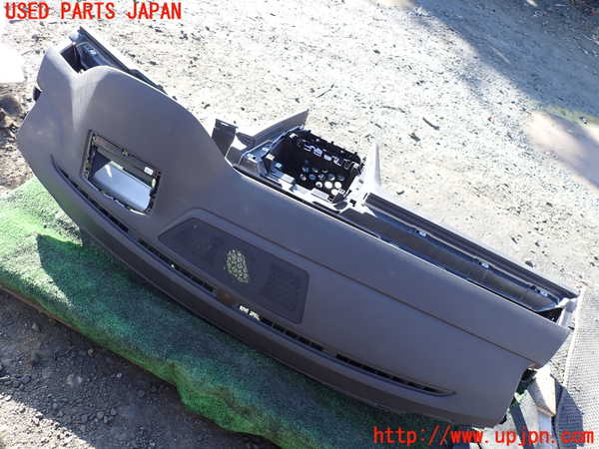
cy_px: 224
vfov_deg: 54.9
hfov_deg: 69.4
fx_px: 433
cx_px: 300
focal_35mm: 25
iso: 100
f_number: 2.8
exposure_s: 1/100
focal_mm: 4.5
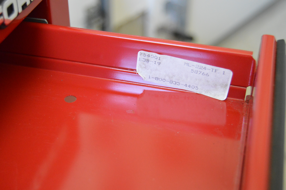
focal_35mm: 60
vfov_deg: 22.6
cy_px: 95
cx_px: 143
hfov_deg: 33.4
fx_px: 476
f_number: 5
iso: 3200
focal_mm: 40
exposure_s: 1/25
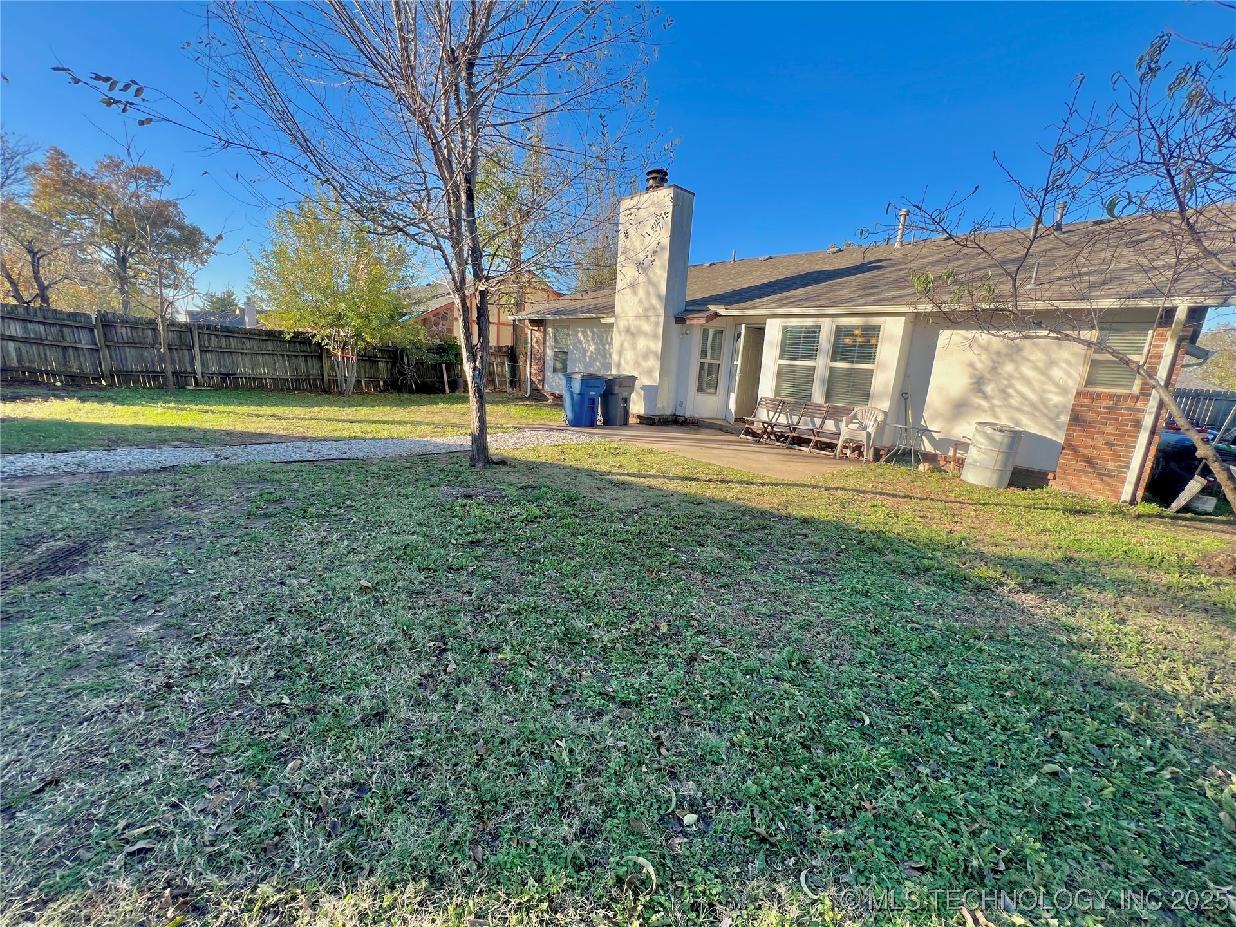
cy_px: 464
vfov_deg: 89.9
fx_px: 464
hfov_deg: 106.2
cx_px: 618
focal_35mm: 13
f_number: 1.8
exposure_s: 1/348
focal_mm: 1.57
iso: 32
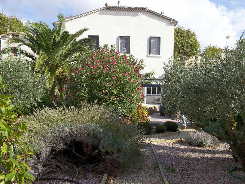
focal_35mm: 29
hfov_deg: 61.6
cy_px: 92
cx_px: 122
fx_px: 205
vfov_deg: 48.3
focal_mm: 4.1
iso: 80
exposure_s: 1/250
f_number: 5.6
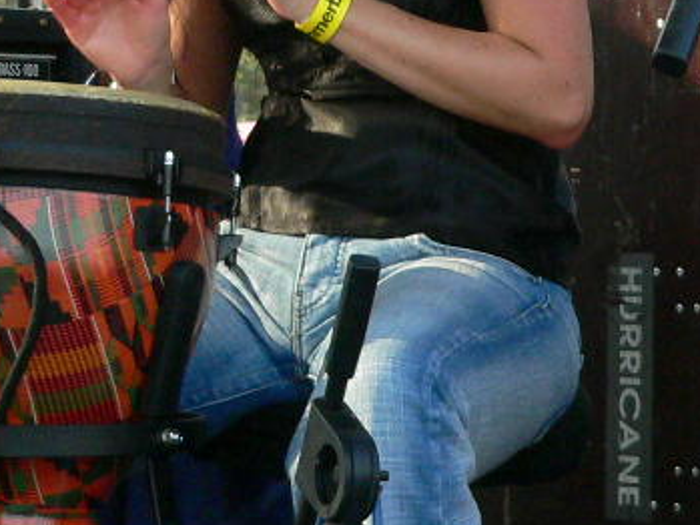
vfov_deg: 6.9
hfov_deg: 9.2
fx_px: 4329
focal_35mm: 214
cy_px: -44
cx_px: 646
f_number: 2.8
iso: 200
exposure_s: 1/400
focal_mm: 12.1
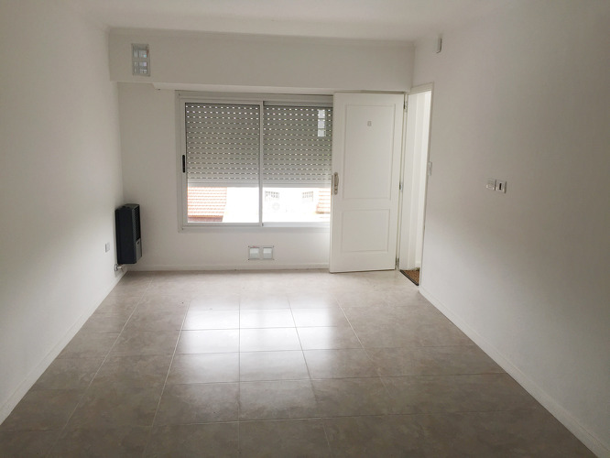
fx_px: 511
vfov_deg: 48.3
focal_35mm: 29
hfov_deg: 61.6
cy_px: 229
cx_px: 305
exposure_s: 1/100
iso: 32
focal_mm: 4.15
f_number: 2.2
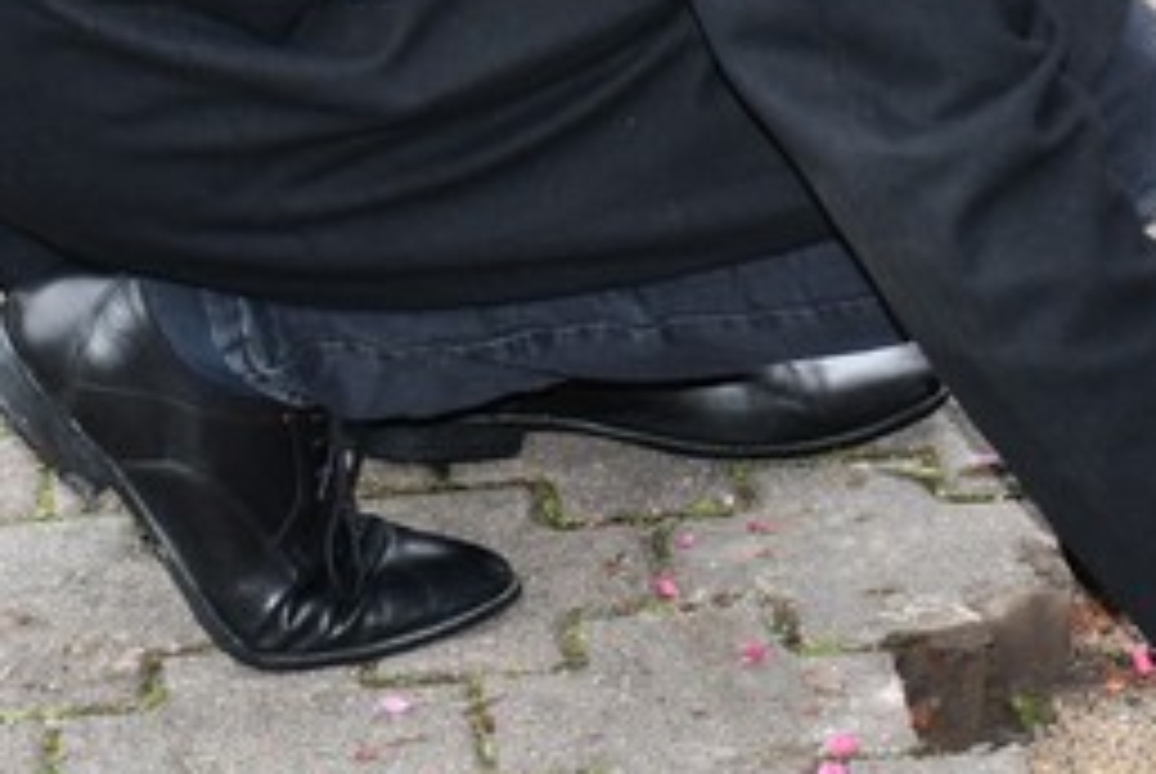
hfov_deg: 11.3
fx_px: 5754
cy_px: -182
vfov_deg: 7.6
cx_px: 1250
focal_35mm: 179
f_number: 4
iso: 200
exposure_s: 1/250
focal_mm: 30
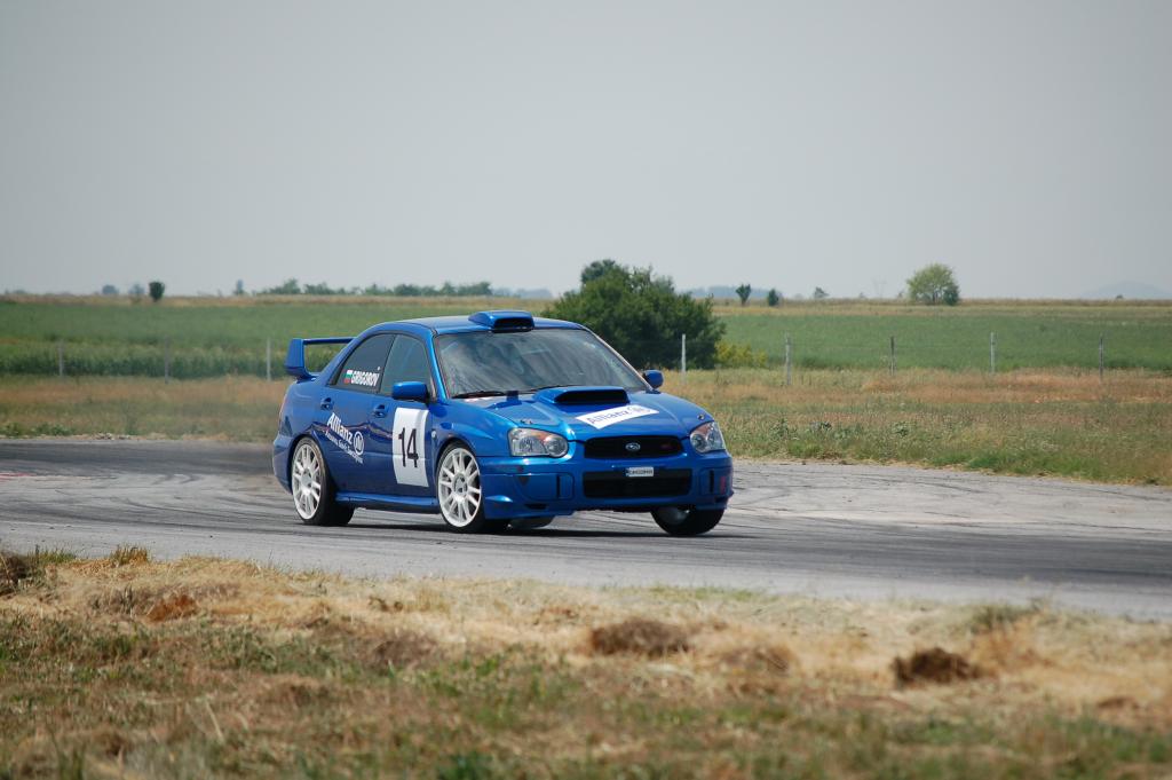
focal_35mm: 218
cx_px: 586
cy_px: 390
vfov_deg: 6.3
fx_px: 7075
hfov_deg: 9.5
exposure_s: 1/1000
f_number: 5.3
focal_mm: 145
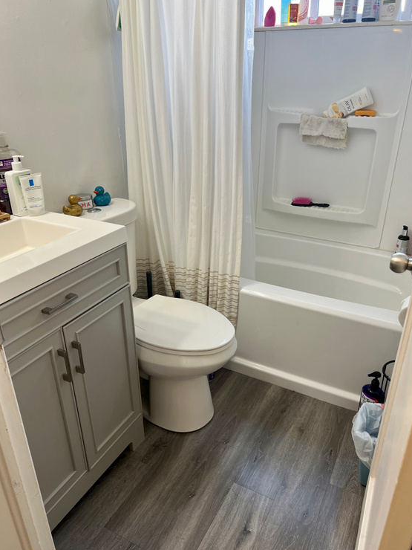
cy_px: 279
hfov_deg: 51.3
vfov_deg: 65.3
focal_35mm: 27
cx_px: 212
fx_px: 428
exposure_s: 1/120
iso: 80
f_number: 1.5
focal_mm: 5.7
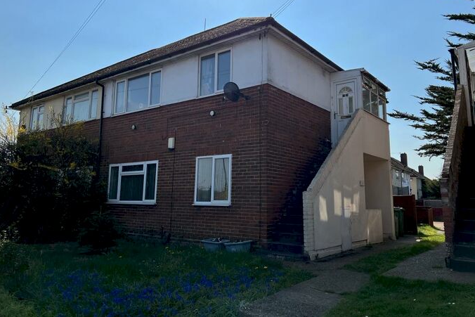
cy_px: 134
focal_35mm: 28
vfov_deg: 46.3
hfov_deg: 65.5
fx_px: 369
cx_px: 244
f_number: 1.5
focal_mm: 5.7
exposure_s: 1/10309
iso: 50
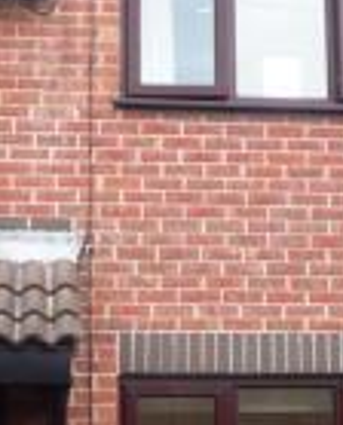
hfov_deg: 15.3
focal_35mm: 101
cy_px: 289
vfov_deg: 18.9
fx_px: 1276
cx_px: 202
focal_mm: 5.8
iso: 100
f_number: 4
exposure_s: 1/100
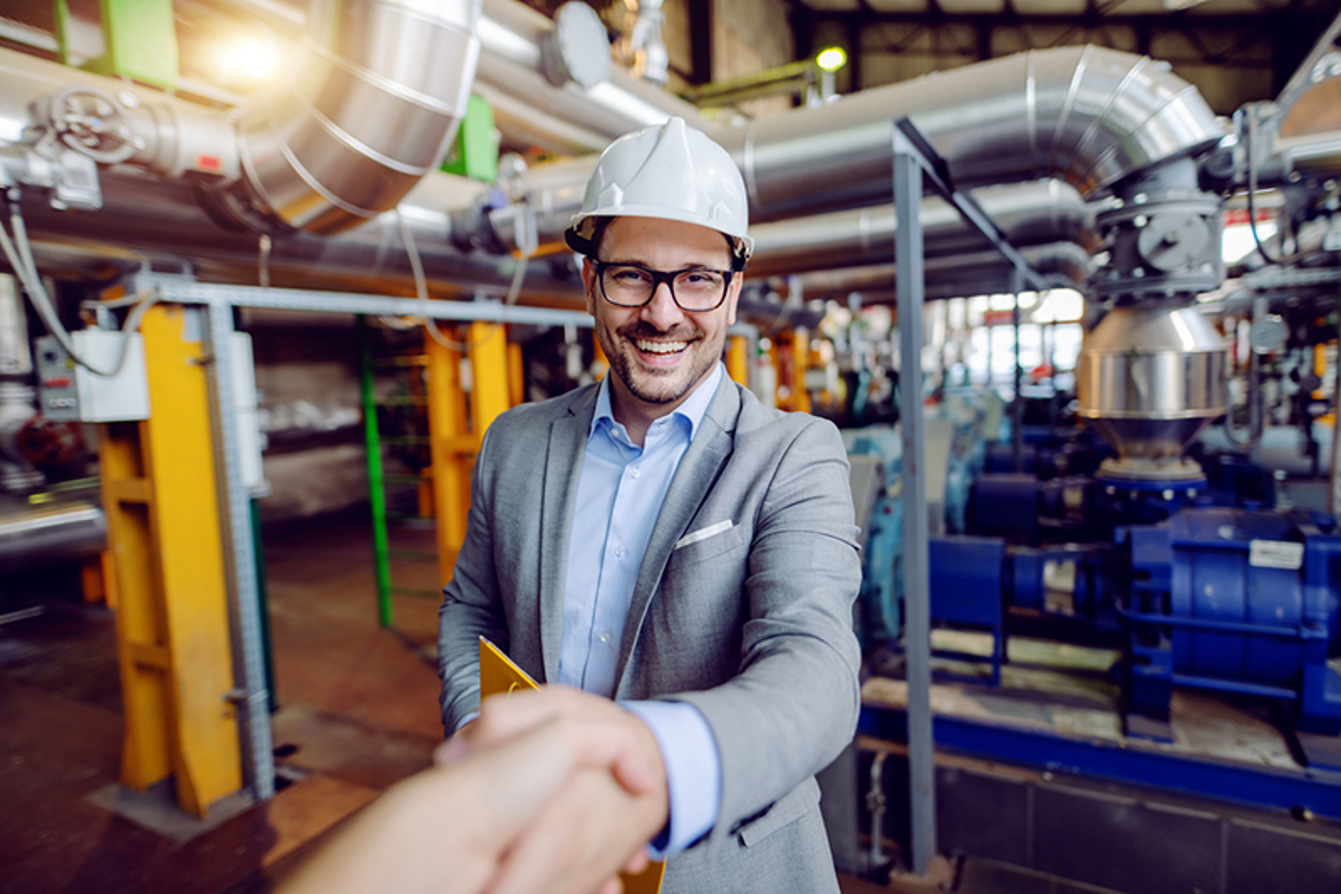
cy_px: 447
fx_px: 745
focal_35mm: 20
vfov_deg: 61.9
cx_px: 670
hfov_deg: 84.0
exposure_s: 1/200
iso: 200
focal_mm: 20
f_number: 1.4
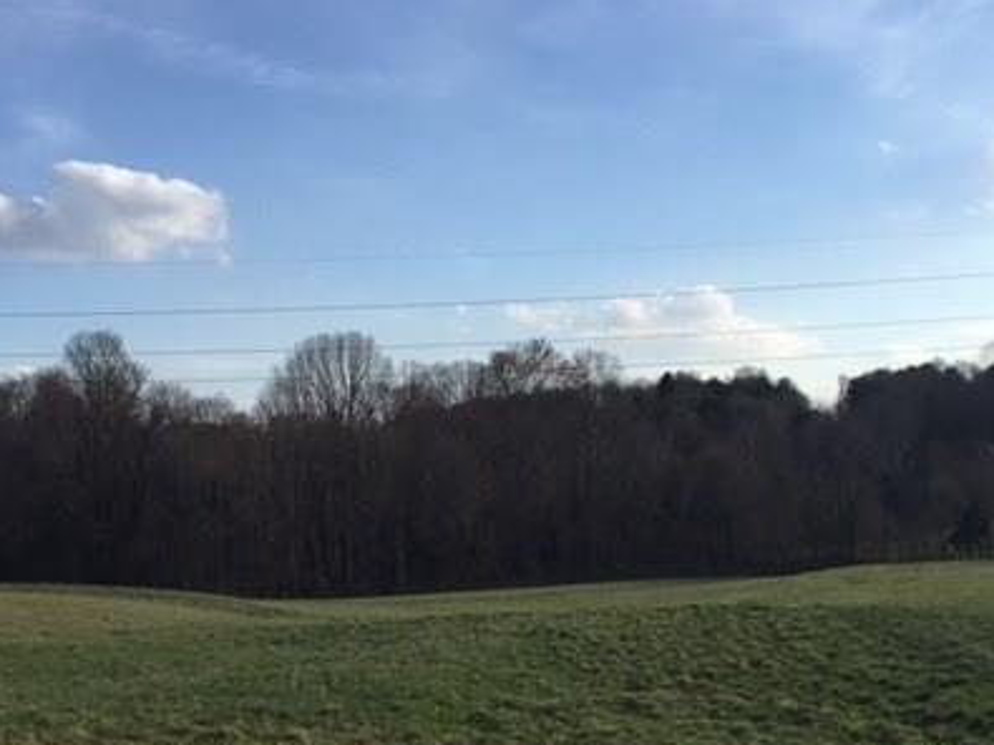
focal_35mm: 47
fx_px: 1349
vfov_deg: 30.4
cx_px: 435
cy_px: 541
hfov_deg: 40.4
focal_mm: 4.15
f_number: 2.2
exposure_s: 1/1130
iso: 32
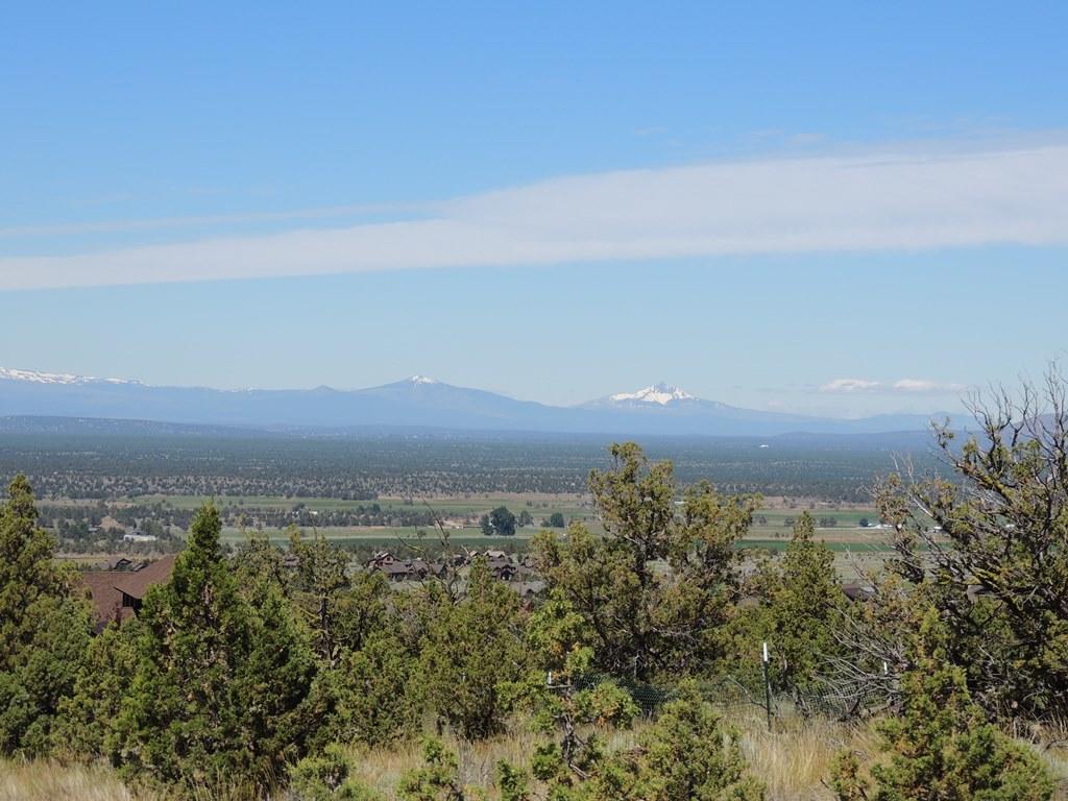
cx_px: 534
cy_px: 400
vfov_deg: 16.4
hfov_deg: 21.8
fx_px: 2777
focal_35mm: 90
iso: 100
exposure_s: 1/1000
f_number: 4.1
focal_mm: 16
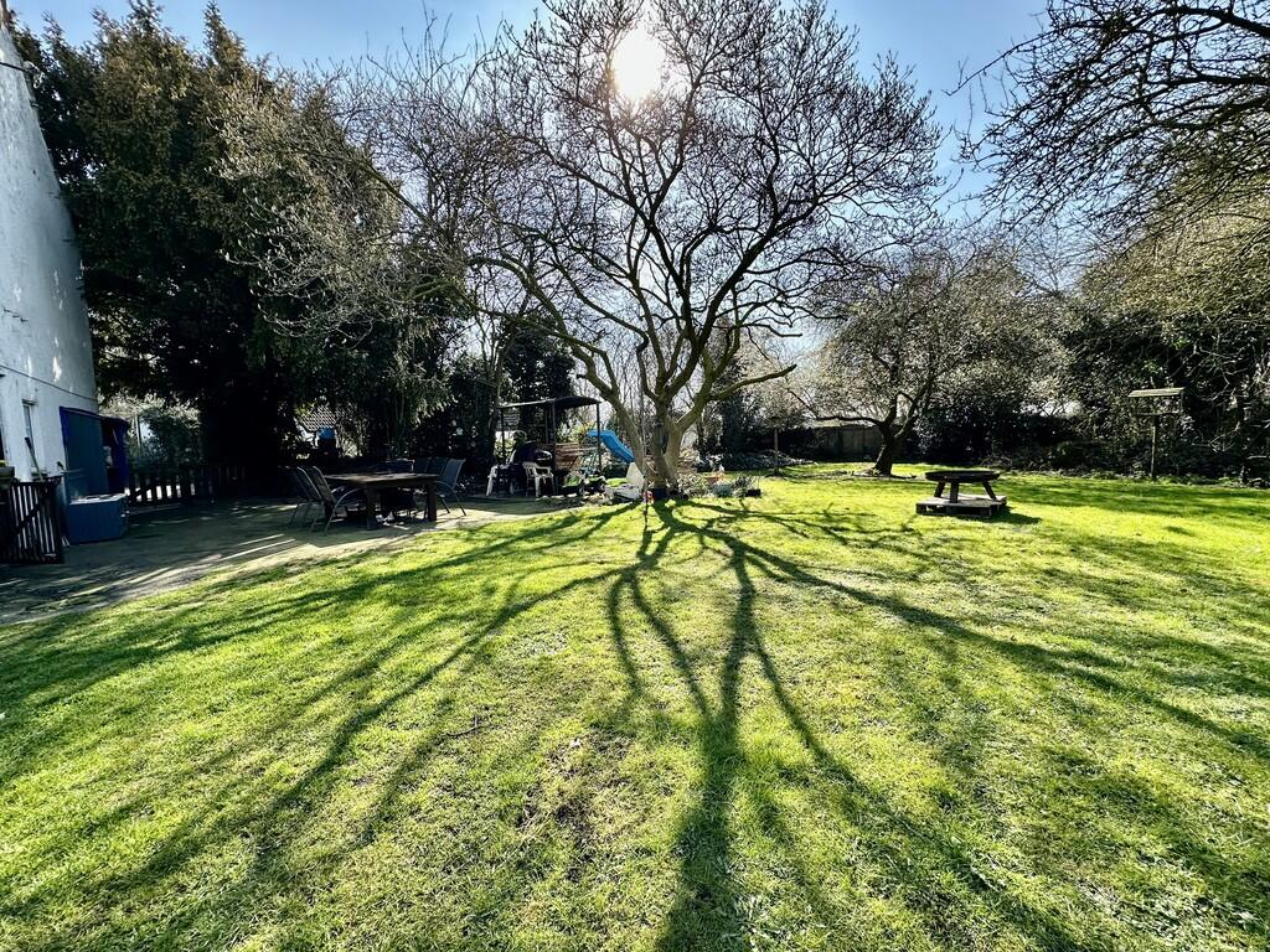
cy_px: 476
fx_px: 514
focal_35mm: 14
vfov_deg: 85.7
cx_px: 635
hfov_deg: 102.1
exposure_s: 1/590
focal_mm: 2.22
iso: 40
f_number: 2.2
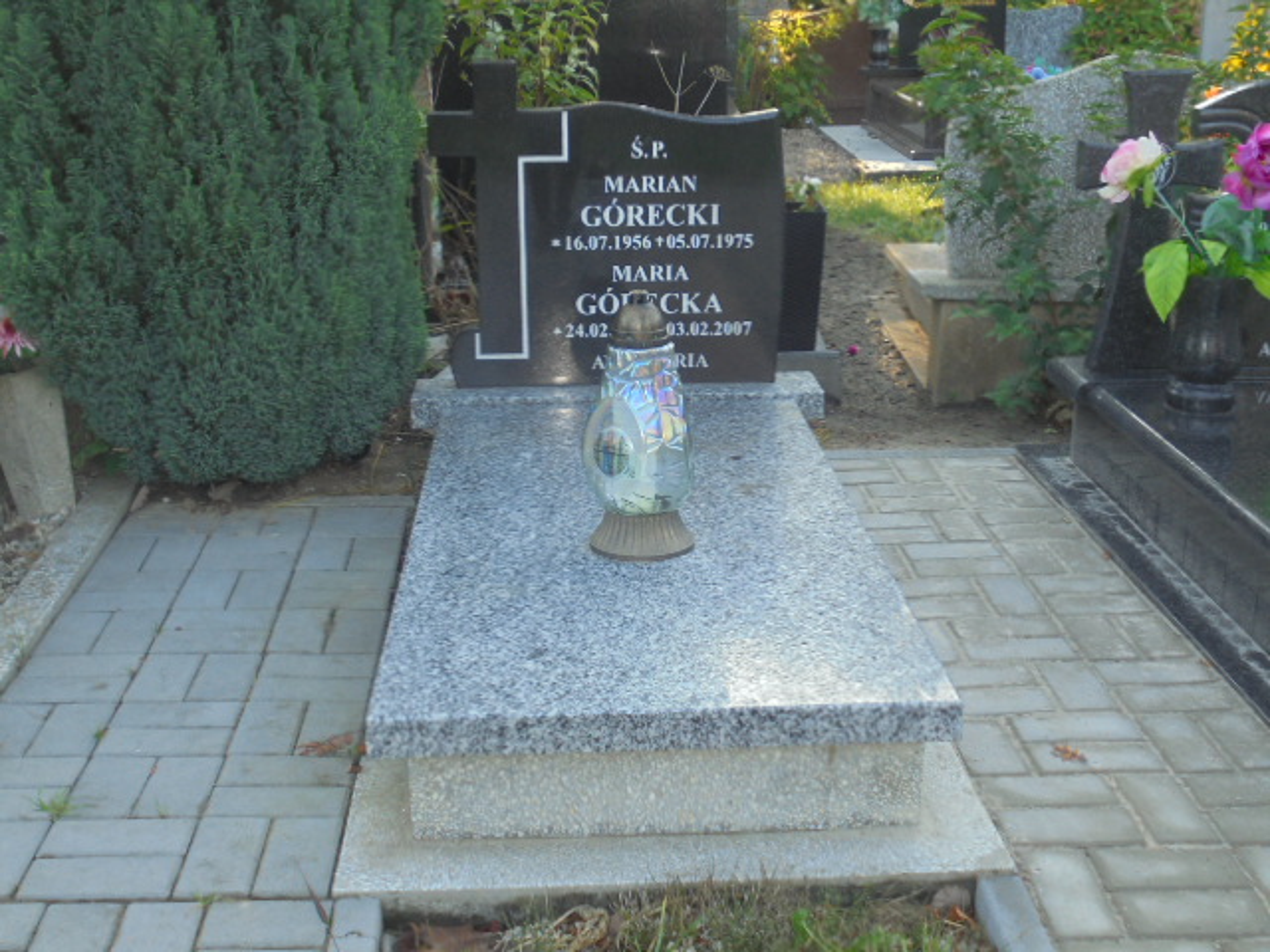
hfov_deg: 43.9
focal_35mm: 43
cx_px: 635
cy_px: 476
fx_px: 1578
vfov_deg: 33.6
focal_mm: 7.8
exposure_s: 1/60
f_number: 4.5
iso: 100
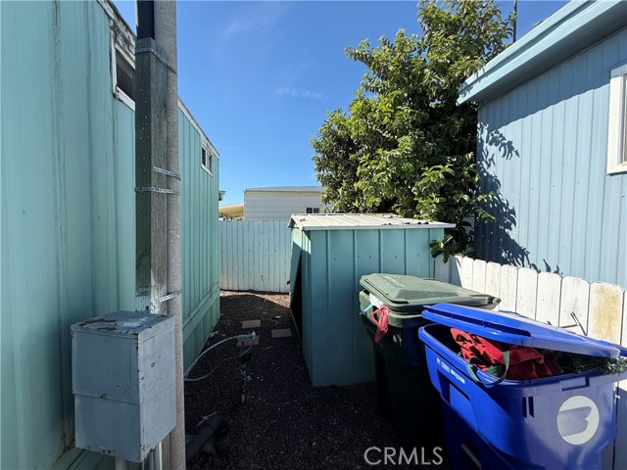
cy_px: 235
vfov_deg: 85.7
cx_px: 314
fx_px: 254
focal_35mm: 14
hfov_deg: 102.1
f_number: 2.2
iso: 50
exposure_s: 1/1285
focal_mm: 2.22
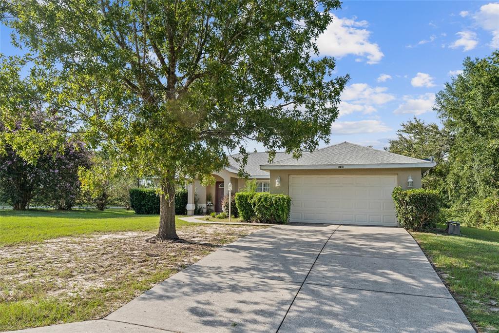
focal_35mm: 24
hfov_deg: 73.7
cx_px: 250
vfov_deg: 53.1
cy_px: 166
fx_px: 333
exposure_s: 1/160
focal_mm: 24
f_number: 8
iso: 400
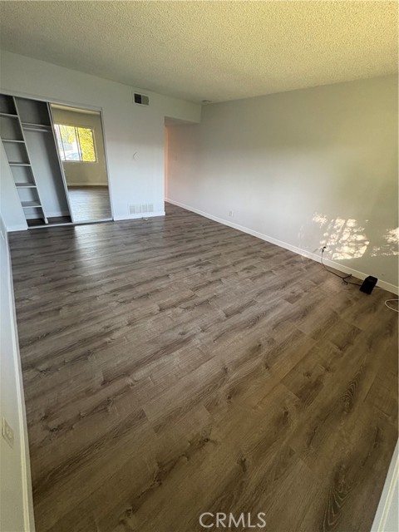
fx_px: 215
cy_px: 266
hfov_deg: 85.7
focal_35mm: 14
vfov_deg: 102.1
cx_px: 200
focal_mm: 2.22
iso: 320
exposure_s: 1/60
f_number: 2.2
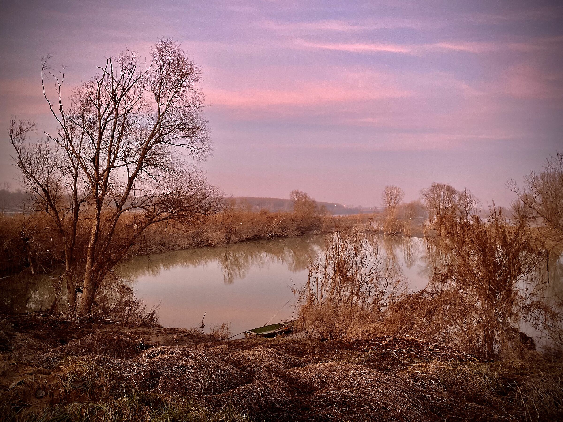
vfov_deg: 53.1
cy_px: 211
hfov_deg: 67.3
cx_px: 282
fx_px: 423
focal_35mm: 26
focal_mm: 4.25
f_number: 1.8
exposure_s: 1/60
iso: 200
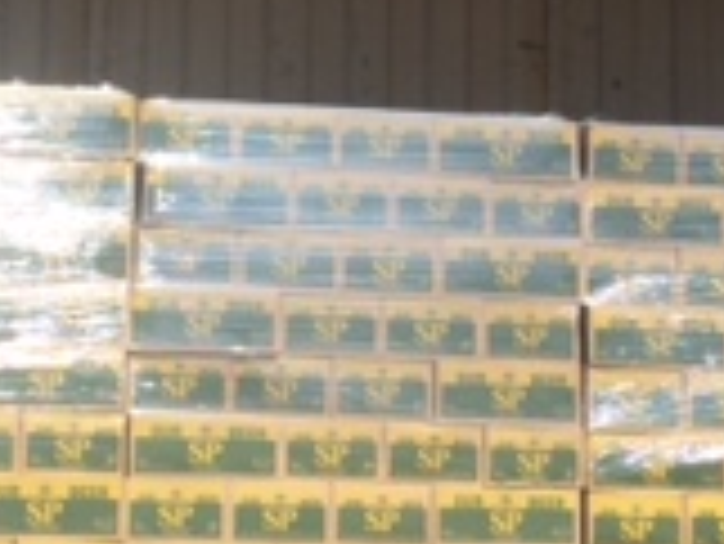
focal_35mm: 115
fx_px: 2407
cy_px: 40
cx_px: 189
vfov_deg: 12.8
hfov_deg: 17.0
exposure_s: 1/2415
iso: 32
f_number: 2.2
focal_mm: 4.15
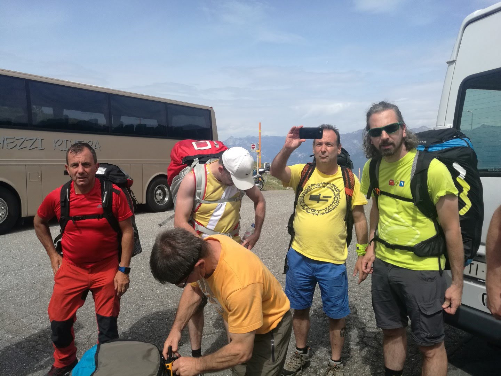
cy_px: 188
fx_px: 391
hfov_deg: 65.3
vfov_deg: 51.4
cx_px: 250
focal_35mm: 27
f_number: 2
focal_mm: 4.04
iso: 50
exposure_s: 1/1188
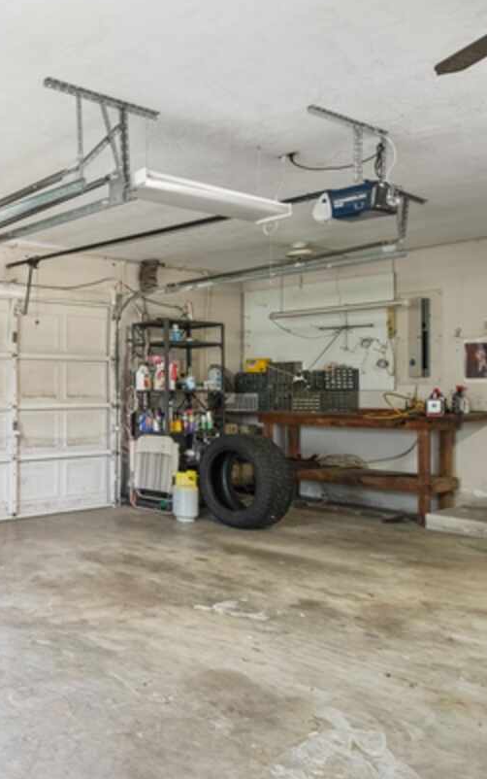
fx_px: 569
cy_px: 401
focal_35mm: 27
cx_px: -103
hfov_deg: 35.8
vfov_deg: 68.7
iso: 250
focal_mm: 11
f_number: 9
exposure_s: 4
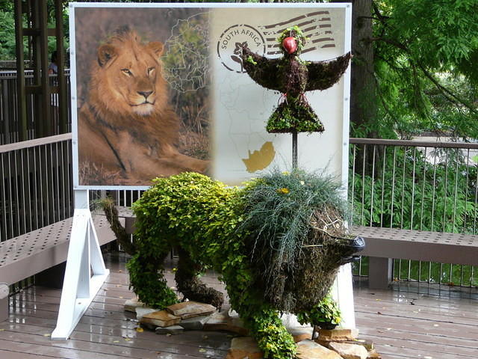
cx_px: 239
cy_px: 180
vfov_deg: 24.0
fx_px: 842
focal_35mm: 61
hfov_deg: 31.7
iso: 100
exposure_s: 1/40
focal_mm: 7.9
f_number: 3.2
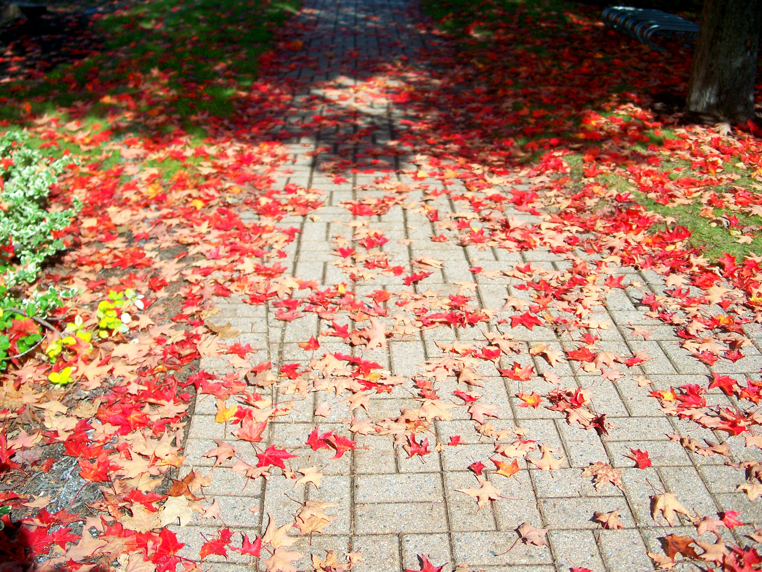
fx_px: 814
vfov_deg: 38.7
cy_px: 286
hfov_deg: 50.1
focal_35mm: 37
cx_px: 381
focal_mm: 7.8
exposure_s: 1/640
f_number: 2.8
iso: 64
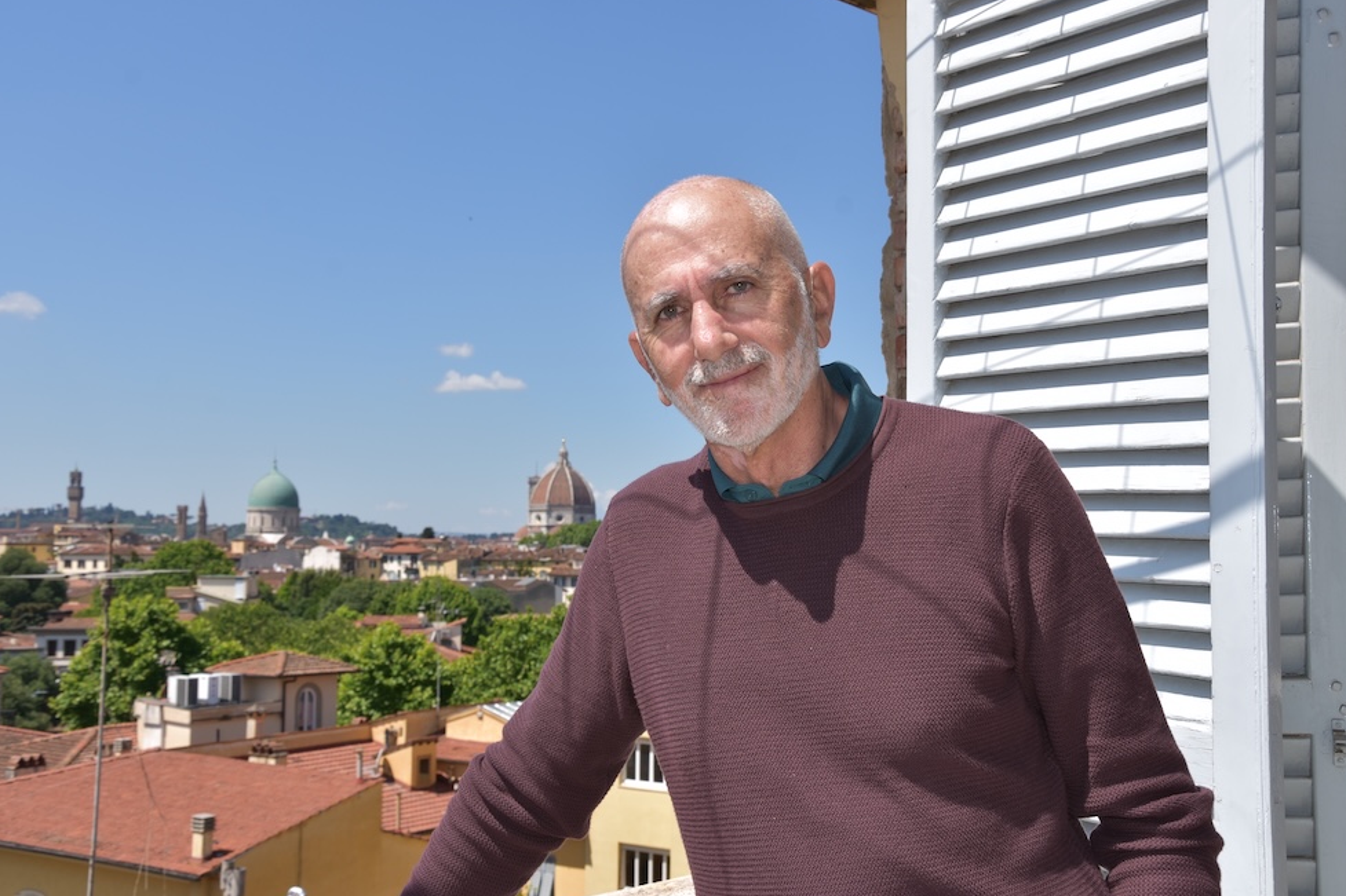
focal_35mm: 43
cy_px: 441
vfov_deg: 31.2
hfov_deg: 45.4
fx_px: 1607
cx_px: 678
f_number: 9
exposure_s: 1/250
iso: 100
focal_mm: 28
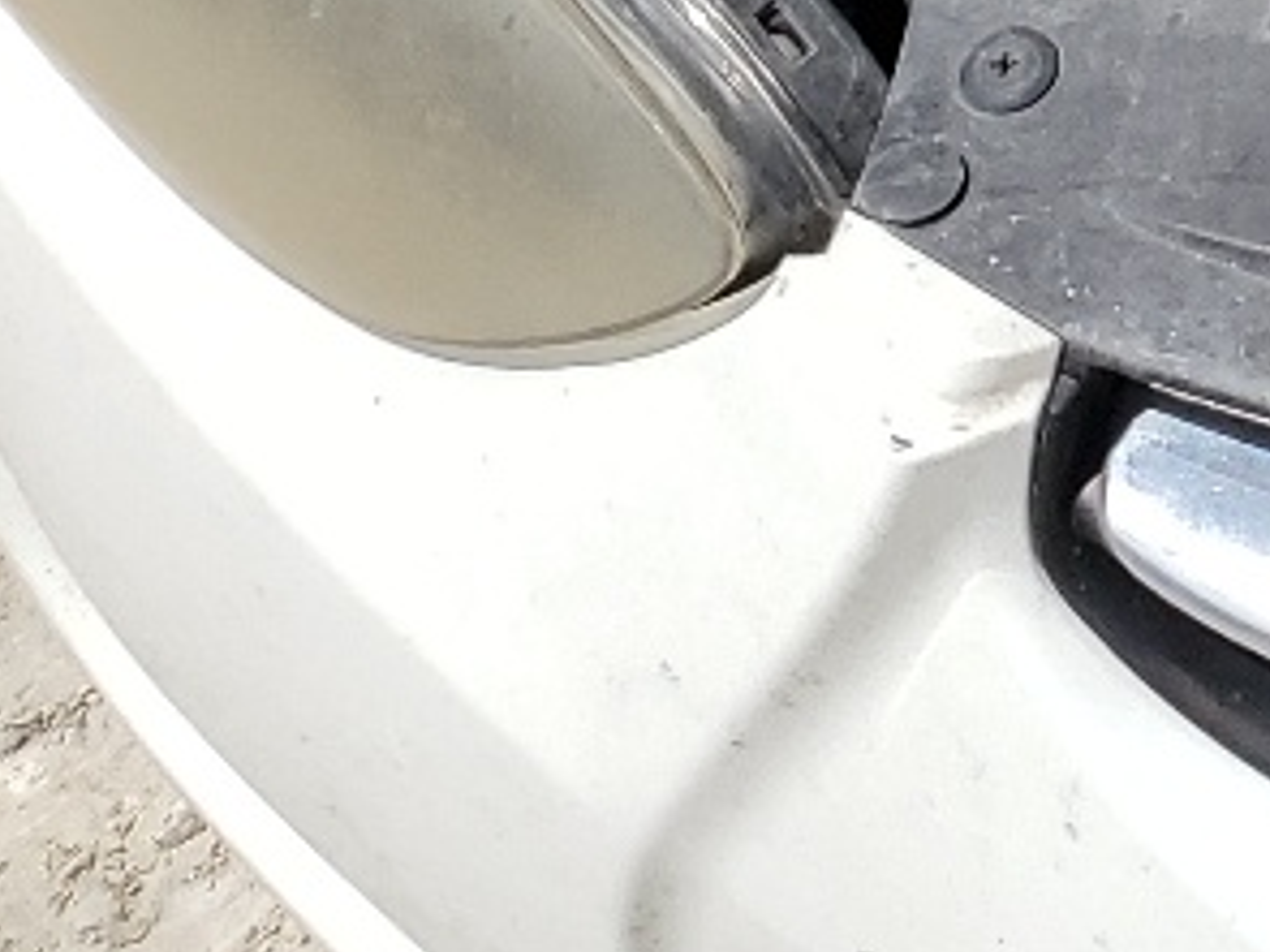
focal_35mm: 141
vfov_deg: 9.9
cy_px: -827
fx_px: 5171
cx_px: 3367
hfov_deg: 11.0
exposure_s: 1/10000
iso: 50
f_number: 1.5
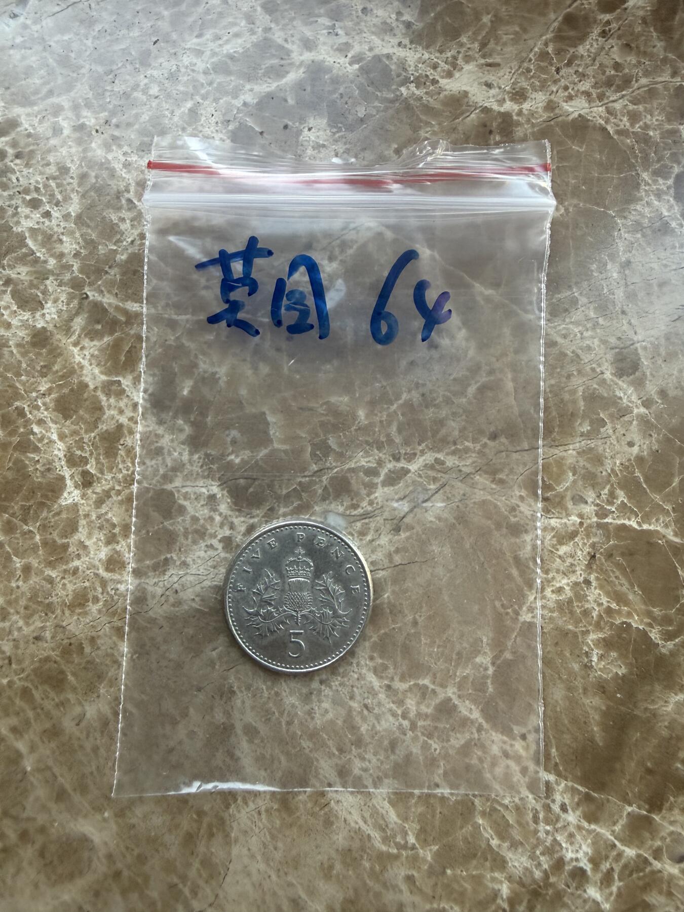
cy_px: 456
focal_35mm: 24
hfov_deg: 56.8
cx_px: 342
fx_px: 632
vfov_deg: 71.6
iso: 160
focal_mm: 2.22
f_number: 2.2
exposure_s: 1/99
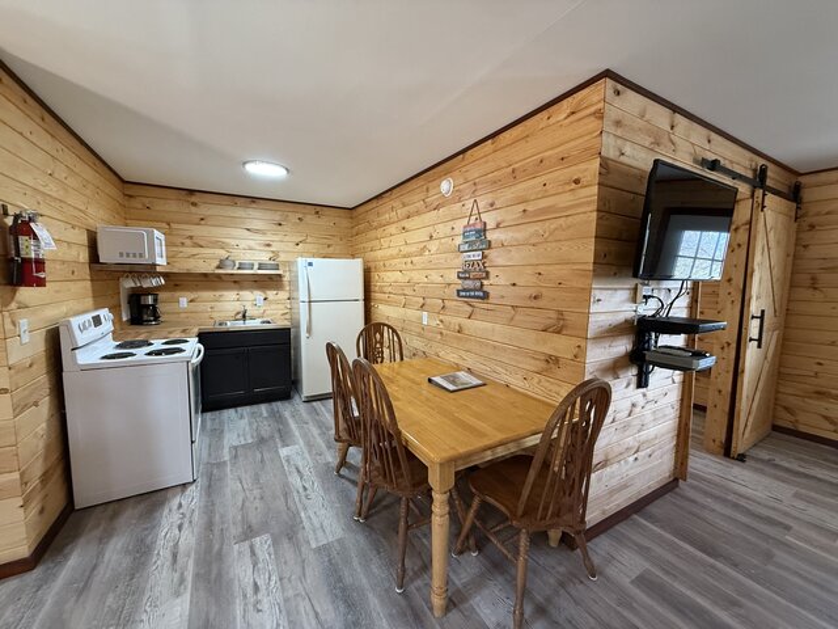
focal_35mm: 14
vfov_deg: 85.7
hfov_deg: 102.1
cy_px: 314
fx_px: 339
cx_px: 419
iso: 250
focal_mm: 2.22
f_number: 2.2
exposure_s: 1/60
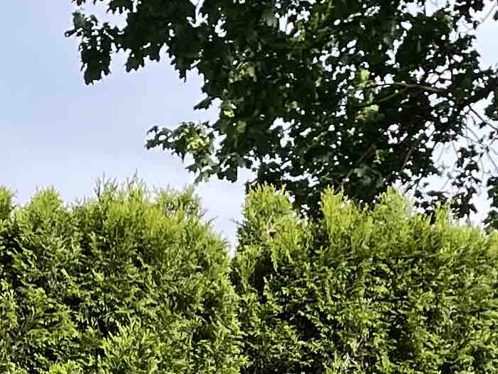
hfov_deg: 13.1
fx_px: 2158
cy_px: 1062
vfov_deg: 8.5
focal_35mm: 150
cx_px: 159
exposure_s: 1/1575
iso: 32
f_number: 1.6
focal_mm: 4.2
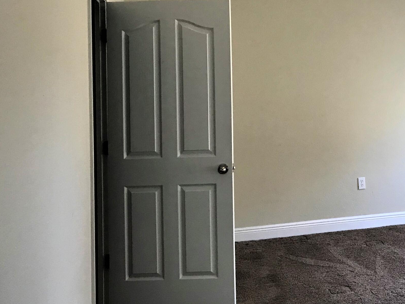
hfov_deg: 34.1
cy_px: 62
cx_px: 369
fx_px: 620
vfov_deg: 27.0
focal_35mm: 53
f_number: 1.8
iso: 40
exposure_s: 1/30
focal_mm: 3.99
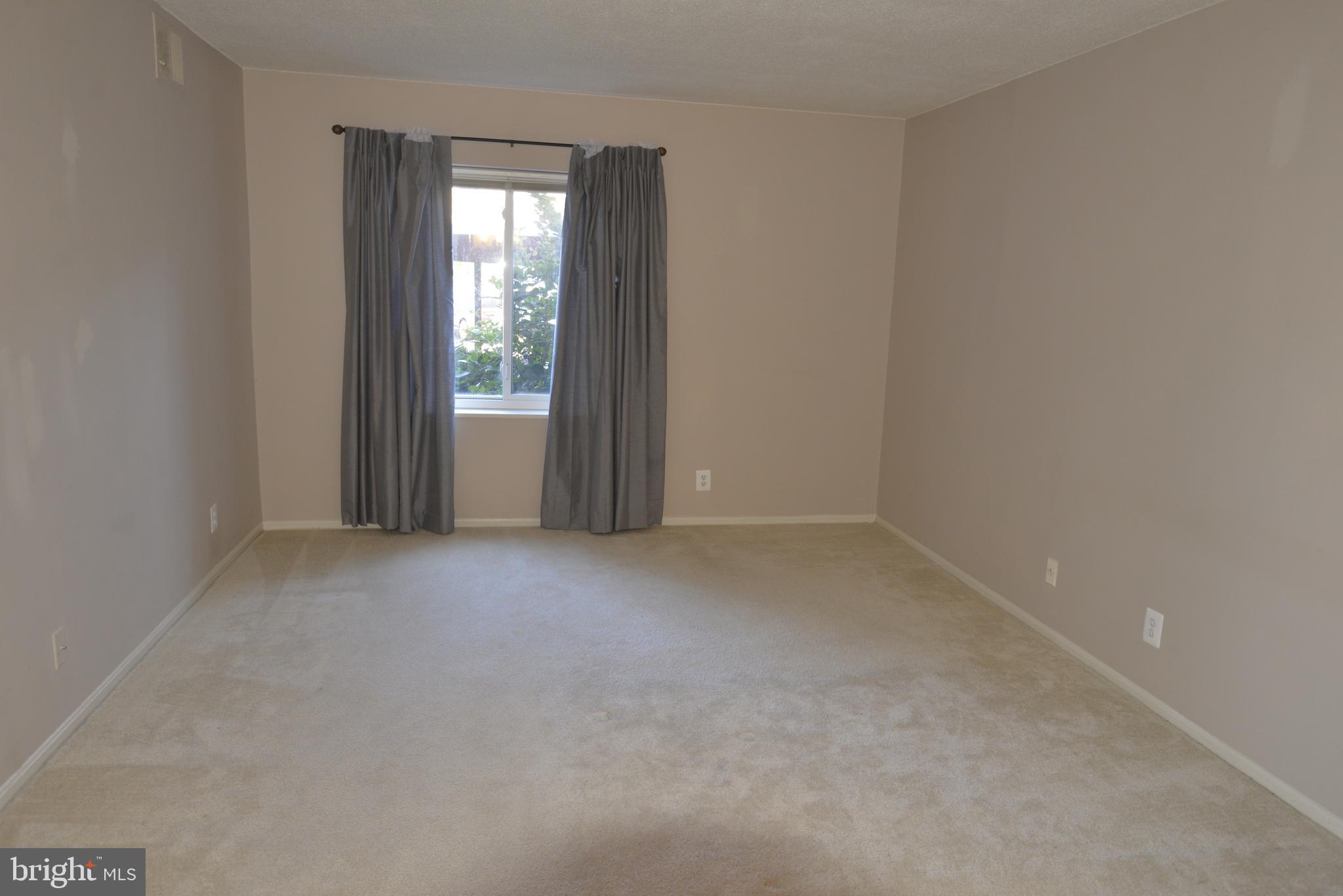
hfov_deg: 73.7
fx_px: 896
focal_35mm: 24
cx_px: 672
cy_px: 448
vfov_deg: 53.2
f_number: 4
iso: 800
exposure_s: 1/60
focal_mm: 24
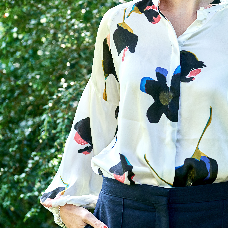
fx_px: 760
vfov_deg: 17.0
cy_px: 90
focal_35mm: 102
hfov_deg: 17.0
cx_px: 147
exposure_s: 1/125
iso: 200
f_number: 3.5
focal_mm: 56
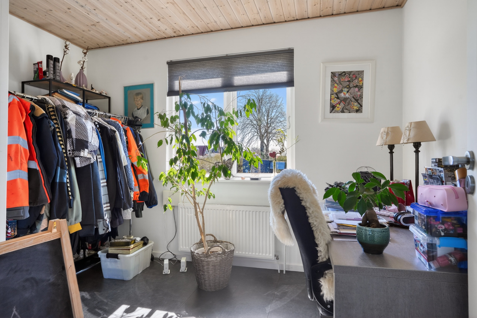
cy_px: 159
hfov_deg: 84.0
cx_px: 238
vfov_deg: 61.9
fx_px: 265
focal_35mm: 20
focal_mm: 20
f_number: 8
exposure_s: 1/25
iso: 400
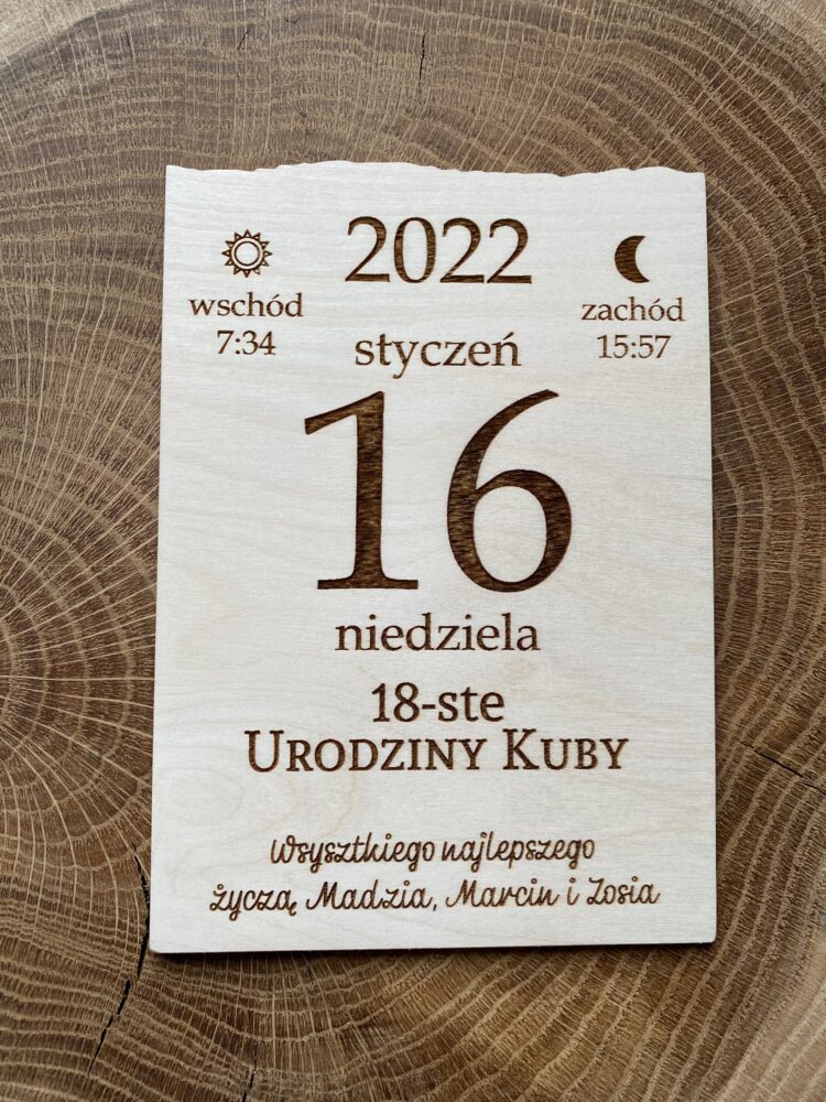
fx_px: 827
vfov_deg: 67.3
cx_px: 413
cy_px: 551
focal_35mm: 26
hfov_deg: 53.1
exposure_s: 1/100
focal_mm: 4.25
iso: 125
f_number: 1.8
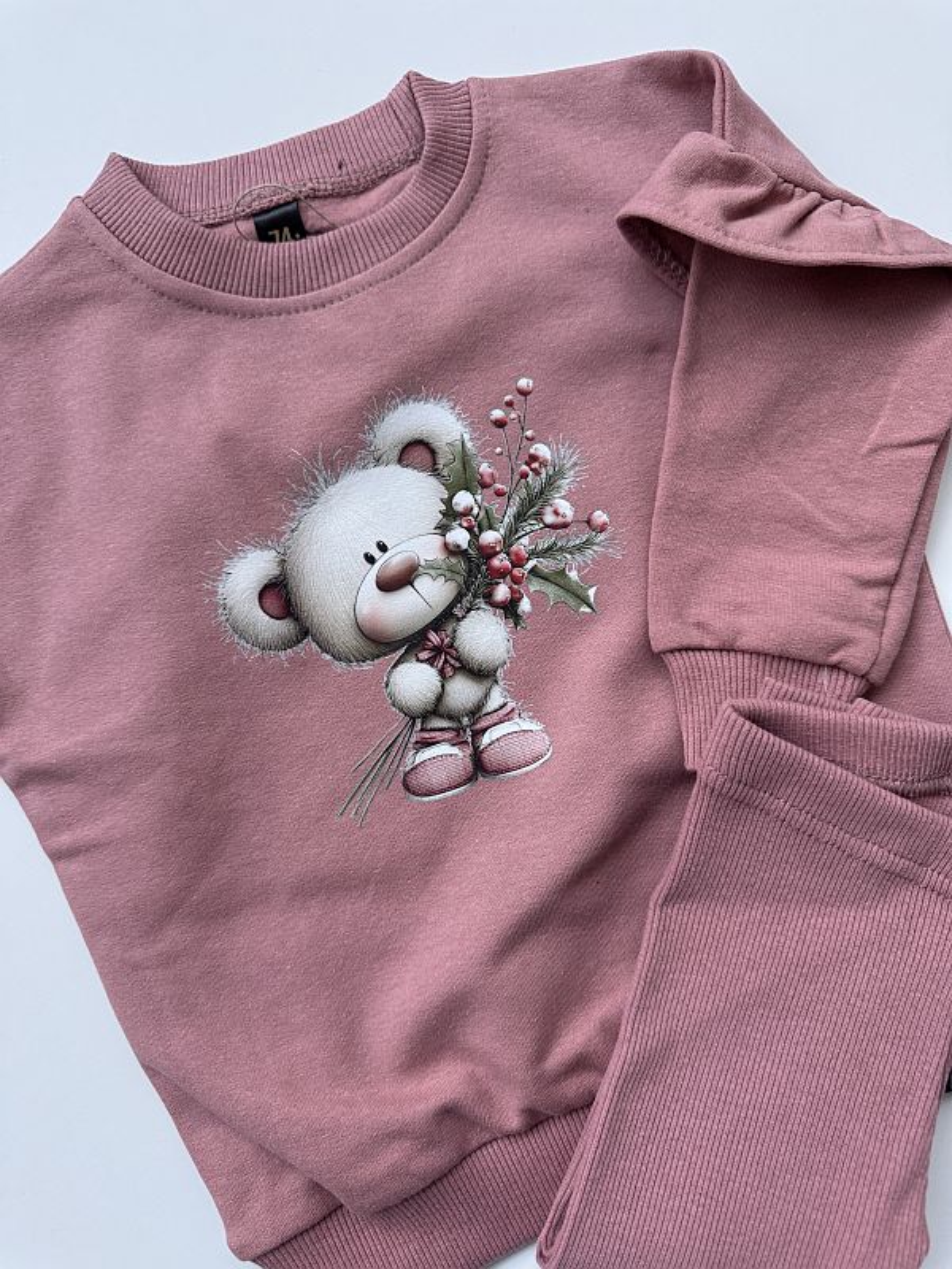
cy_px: 634
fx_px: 880
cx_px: 476
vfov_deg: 71.6
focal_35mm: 24
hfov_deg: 56.8
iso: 200
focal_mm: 6.76
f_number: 1.78
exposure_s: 1/101
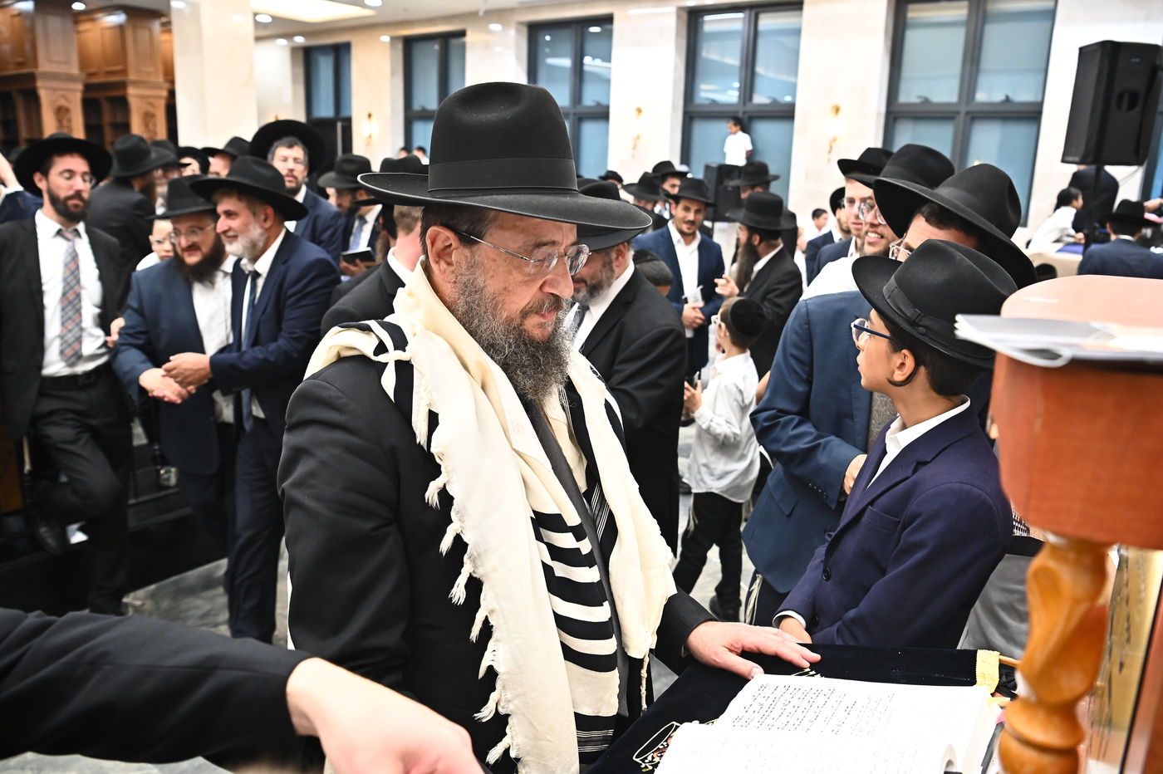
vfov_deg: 46.4
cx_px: 582
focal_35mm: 28
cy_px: 387
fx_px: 904
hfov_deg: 65.5
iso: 3200
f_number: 4.5
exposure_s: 1/320
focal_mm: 28
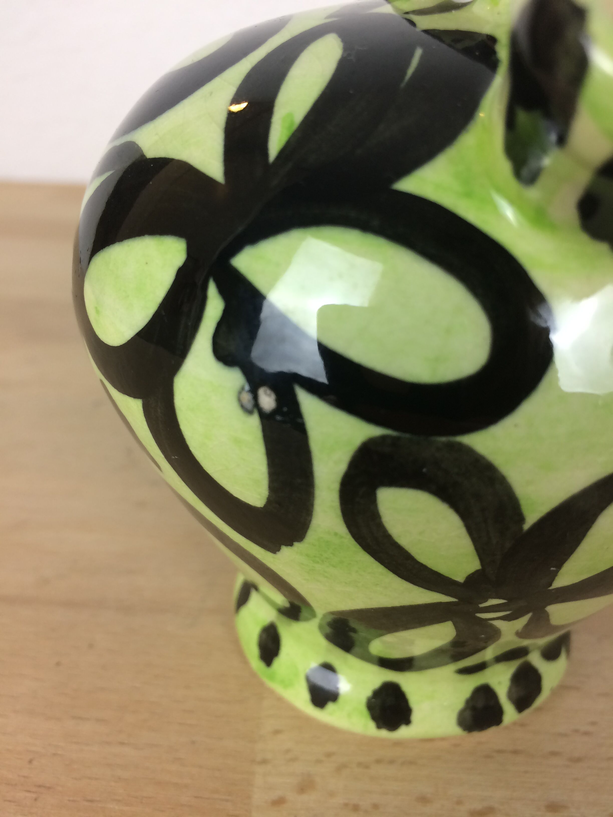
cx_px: 306
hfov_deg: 48.2
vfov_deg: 61.7
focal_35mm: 29
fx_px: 685
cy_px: 408
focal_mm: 4.15
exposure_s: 1/33
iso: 40
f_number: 2.2
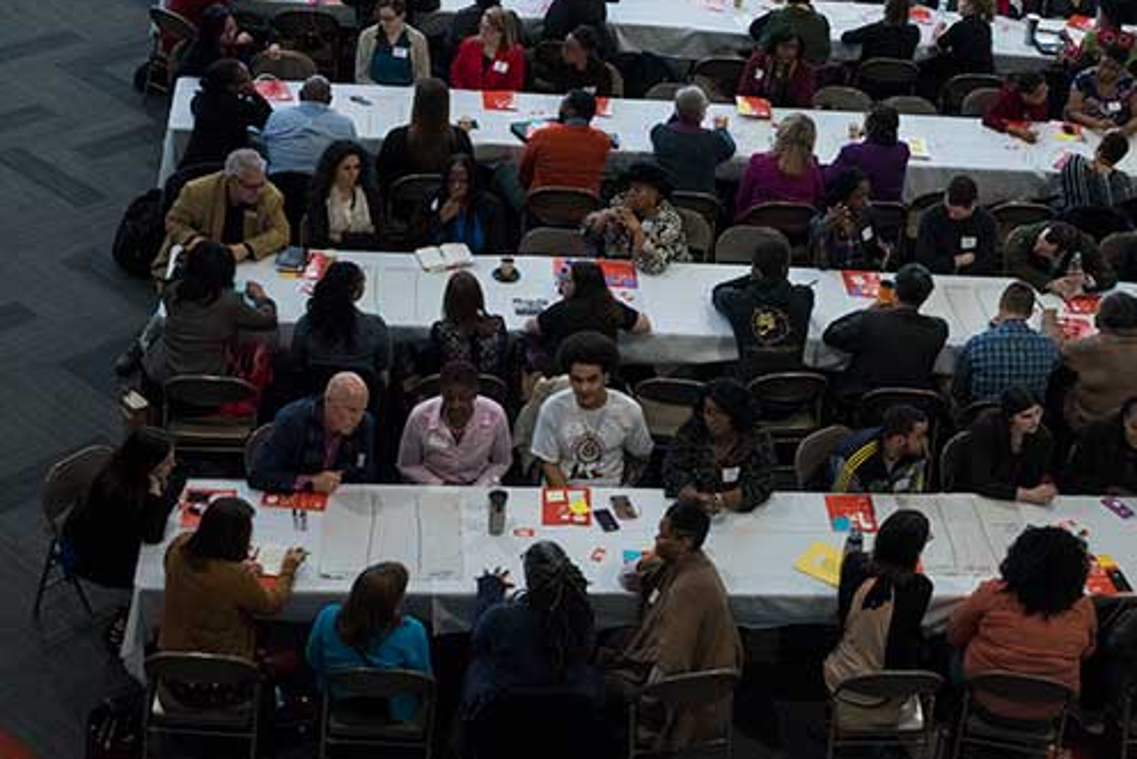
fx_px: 1580
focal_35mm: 50
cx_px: 833
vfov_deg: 26.8
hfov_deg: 38.7
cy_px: 249
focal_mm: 32
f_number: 7.1
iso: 1250
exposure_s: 1/160
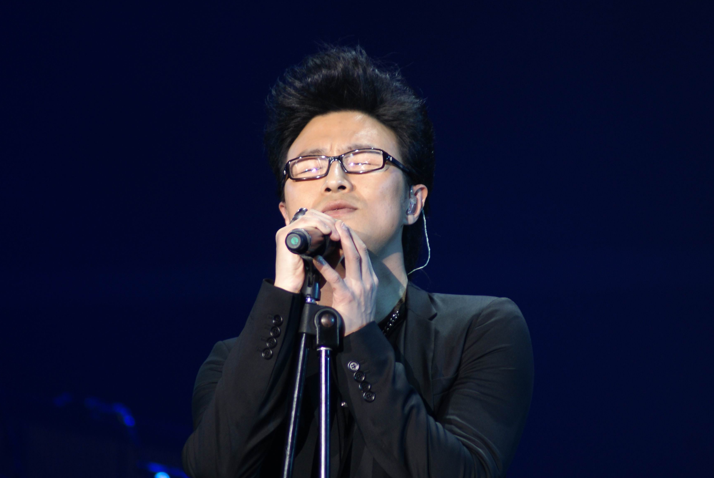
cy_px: 260
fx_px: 10048
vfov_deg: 2.7
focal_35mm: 506
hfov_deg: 4.1
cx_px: 344
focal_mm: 300
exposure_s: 1/25
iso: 400
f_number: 5.6
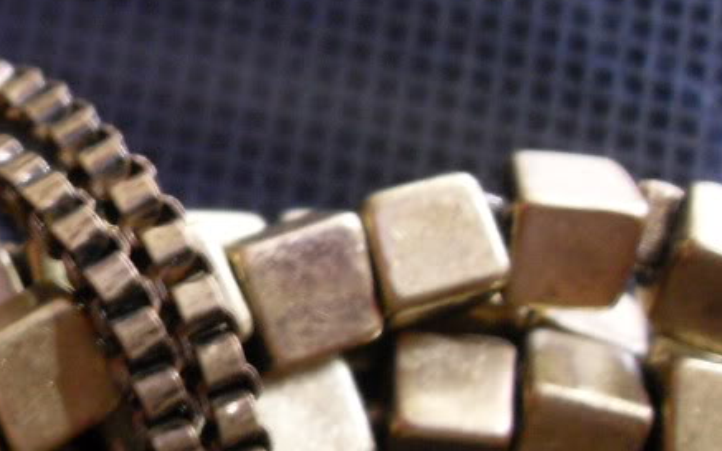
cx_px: -26
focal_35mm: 92
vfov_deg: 14.2
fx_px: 1810
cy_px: 279
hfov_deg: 21.6
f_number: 2.8
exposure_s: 1
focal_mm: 6.3
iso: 200
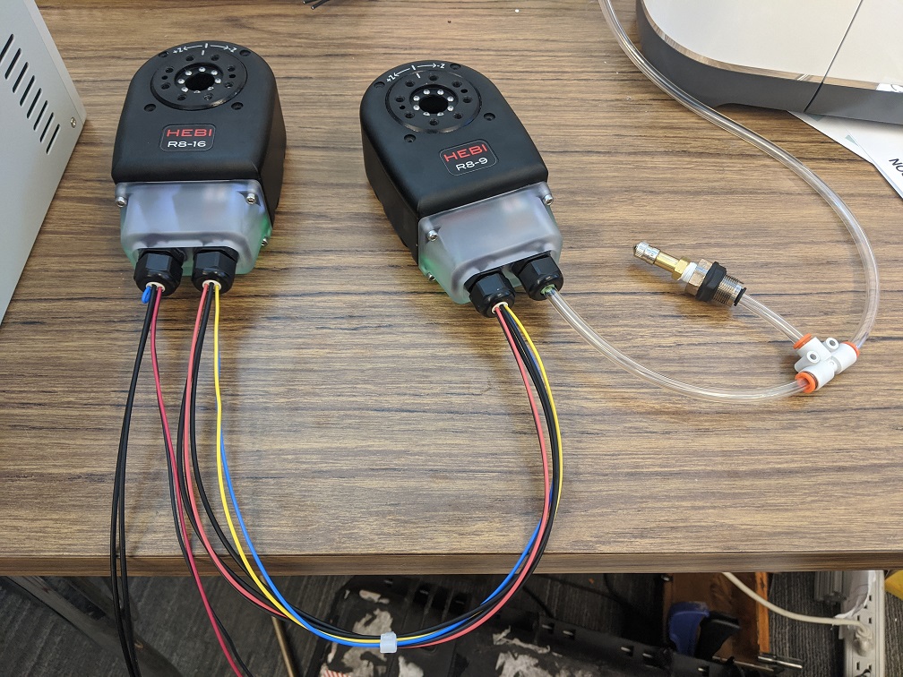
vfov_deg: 51.4
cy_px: 338
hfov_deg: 65.3
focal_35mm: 27
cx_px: 452
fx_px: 704
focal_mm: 4.44
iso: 226
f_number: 1.8
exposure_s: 1/120
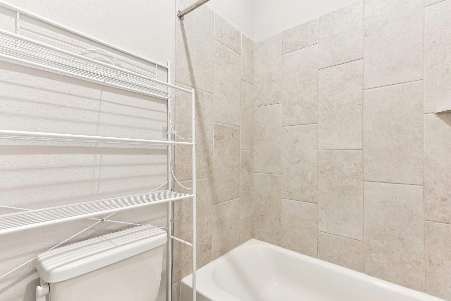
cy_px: 153
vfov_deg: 73.7
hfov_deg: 96.3
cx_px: 253
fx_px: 200
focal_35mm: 16
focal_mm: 14
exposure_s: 1/15
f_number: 8
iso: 800
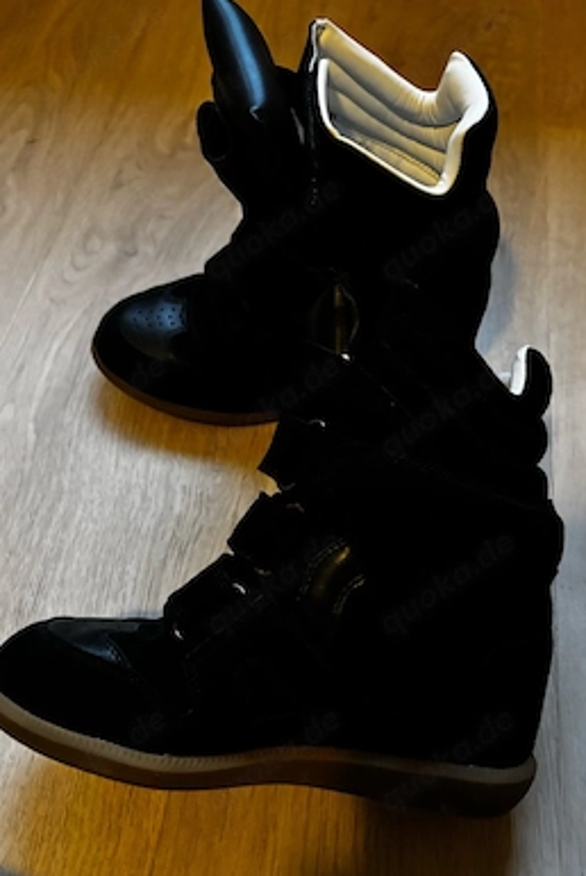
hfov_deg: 46.4
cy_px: 431
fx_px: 682
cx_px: 323
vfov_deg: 65.4
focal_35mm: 28
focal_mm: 5.96
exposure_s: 1/25
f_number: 1.6
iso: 800
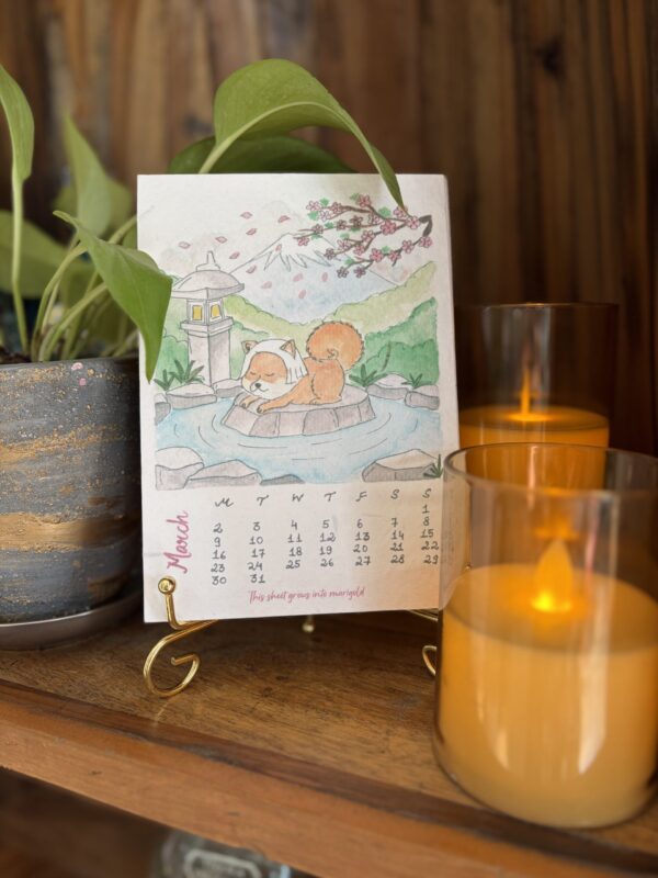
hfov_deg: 53.1
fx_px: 659
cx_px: 329
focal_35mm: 26
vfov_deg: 67.3
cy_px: 439
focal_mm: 5.96
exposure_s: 1/50
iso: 80
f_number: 1.6
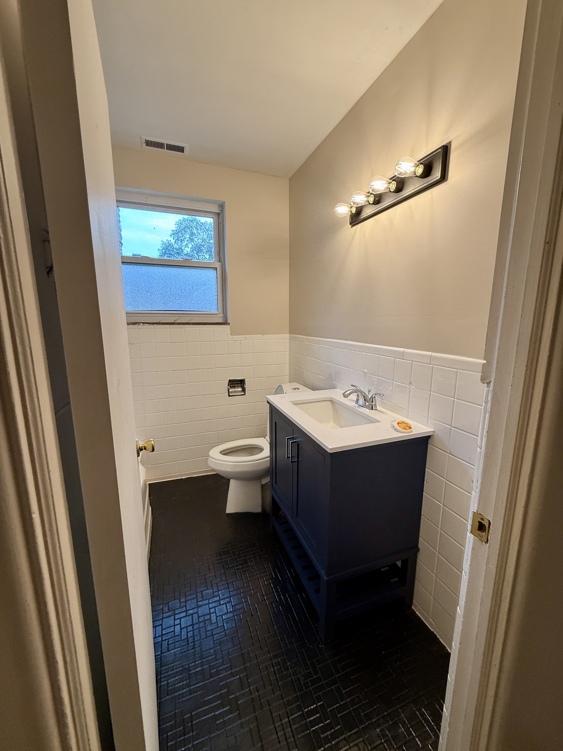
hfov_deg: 85.7
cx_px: 282
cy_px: 376
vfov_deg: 102.1
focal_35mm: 14
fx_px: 304
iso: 100
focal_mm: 2.22
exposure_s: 1/120
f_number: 2.2
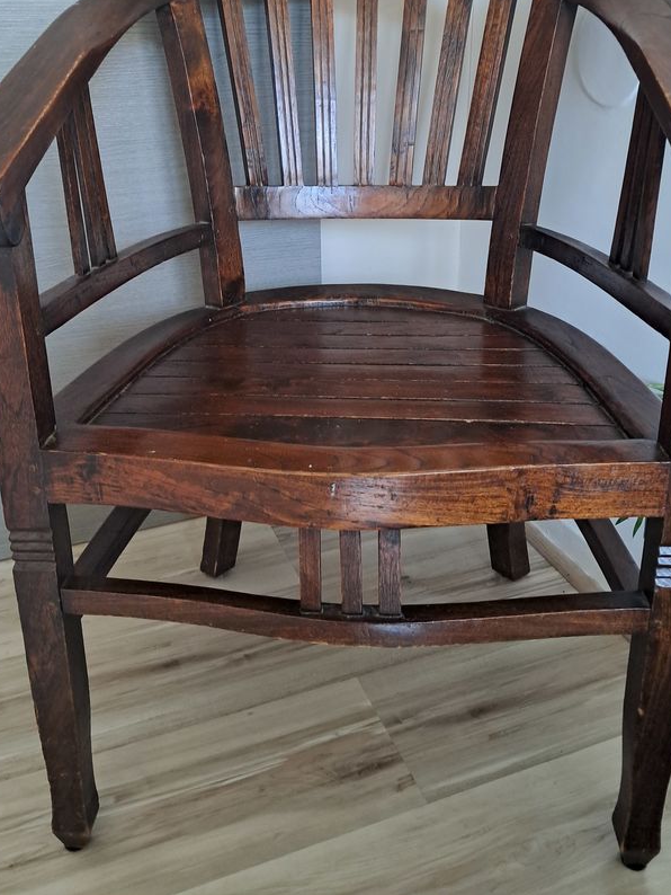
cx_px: 334
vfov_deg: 53.3
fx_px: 878
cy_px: 334
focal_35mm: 34
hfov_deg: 41.8
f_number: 1.8
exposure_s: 1/33
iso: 500
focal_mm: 4
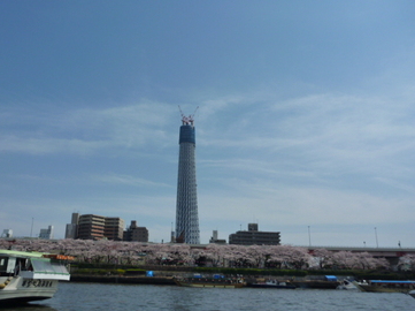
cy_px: 146
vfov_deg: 42.9
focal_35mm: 33
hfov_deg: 55.2
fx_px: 395
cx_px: 176
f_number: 10
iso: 125
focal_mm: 4.9
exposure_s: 1/250
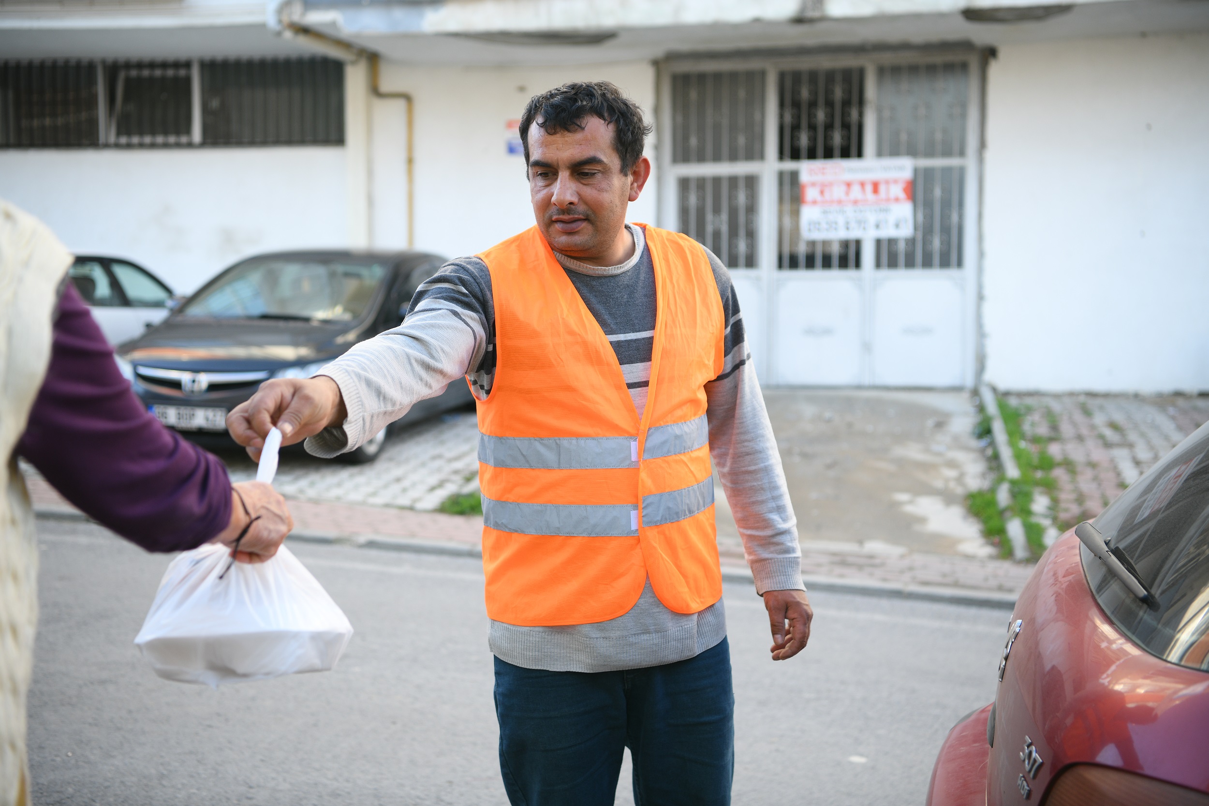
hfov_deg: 42.7
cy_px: 403
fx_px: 1545
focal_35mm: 46
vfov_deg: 29.2
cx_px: 604
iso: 320
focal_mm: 46
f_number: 3.2
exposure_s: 1/500
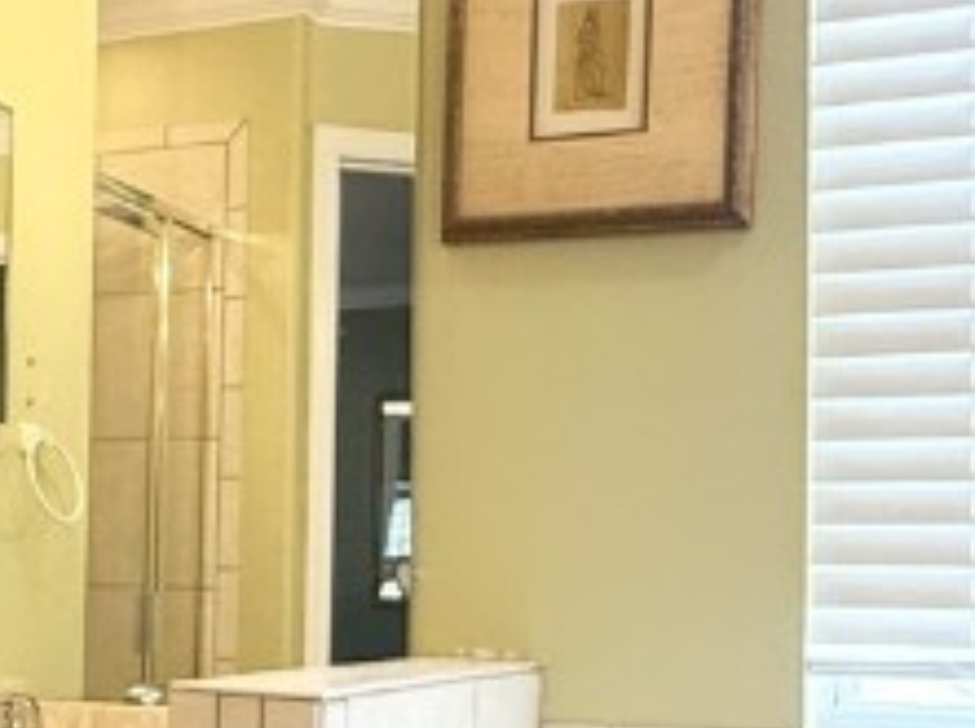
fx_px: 1828
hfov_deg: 29.3
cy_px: 543
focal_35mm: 65
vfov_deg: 22.3
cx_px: 212
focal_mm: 2.22
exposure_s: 1/60
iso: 400
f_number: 2.2
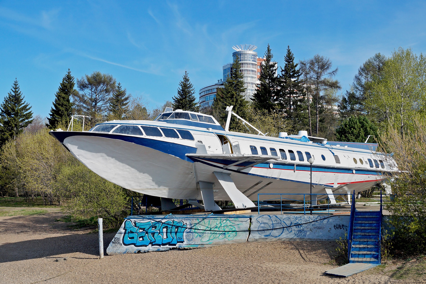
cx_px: 213
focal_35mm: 45
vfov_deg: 29.9
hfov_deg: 43.6
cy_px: 142
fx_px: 532
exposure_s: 1/1000
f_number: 8
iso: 200
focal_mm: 30
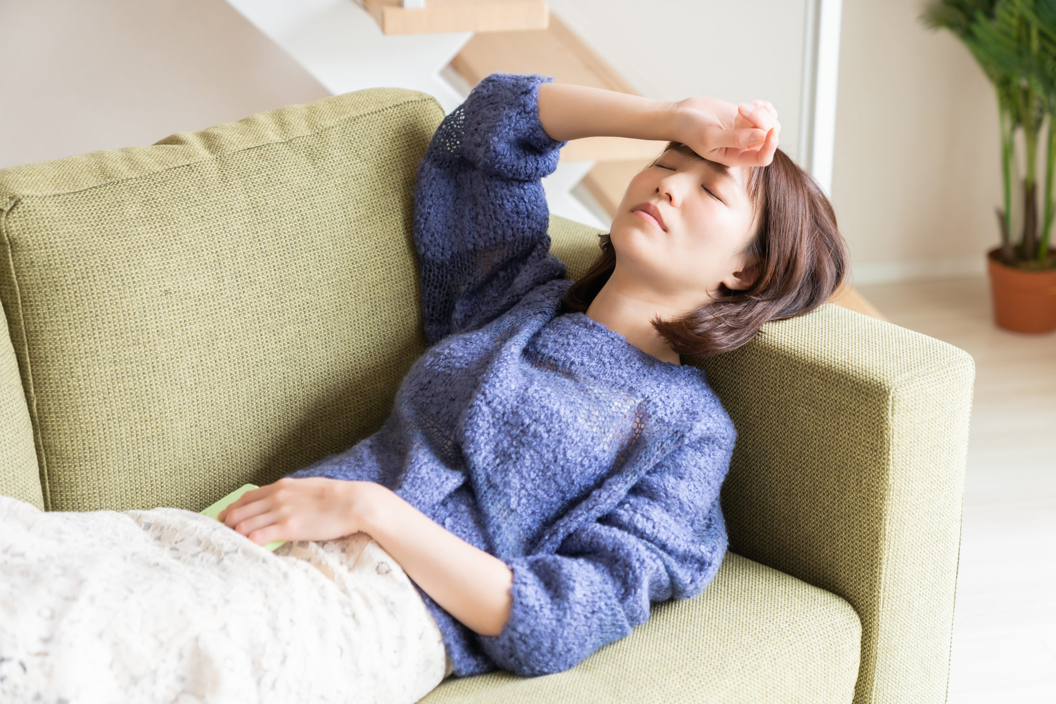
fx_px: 1936
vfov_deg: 20.6
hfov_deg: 30.5
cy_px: 352
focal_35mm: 66
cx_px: 528
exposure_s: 1/100
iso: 640
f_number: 2.8
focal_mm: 66
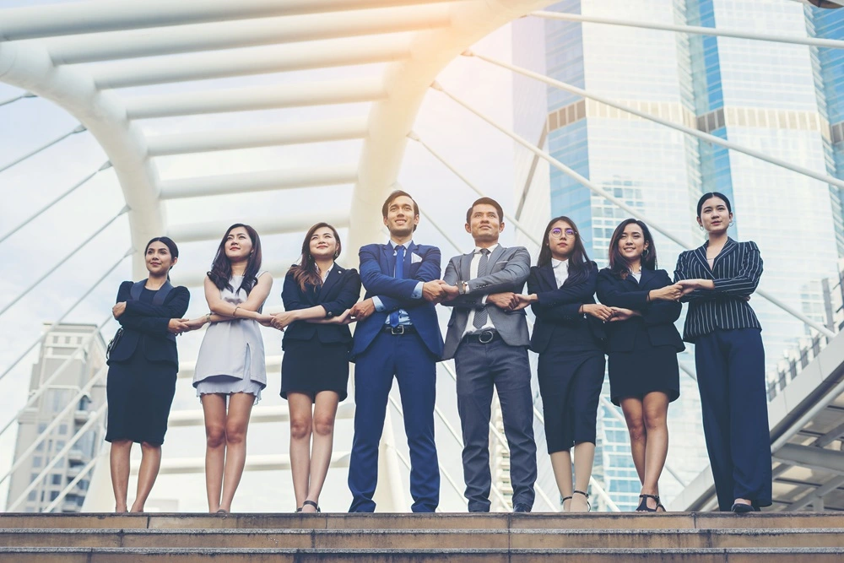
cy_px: 282
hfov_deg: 39.6
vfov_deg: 27.0
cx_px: 422
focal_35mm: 50
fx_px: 1172
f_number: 3.2
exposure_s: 1/400
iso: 100
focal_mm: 50
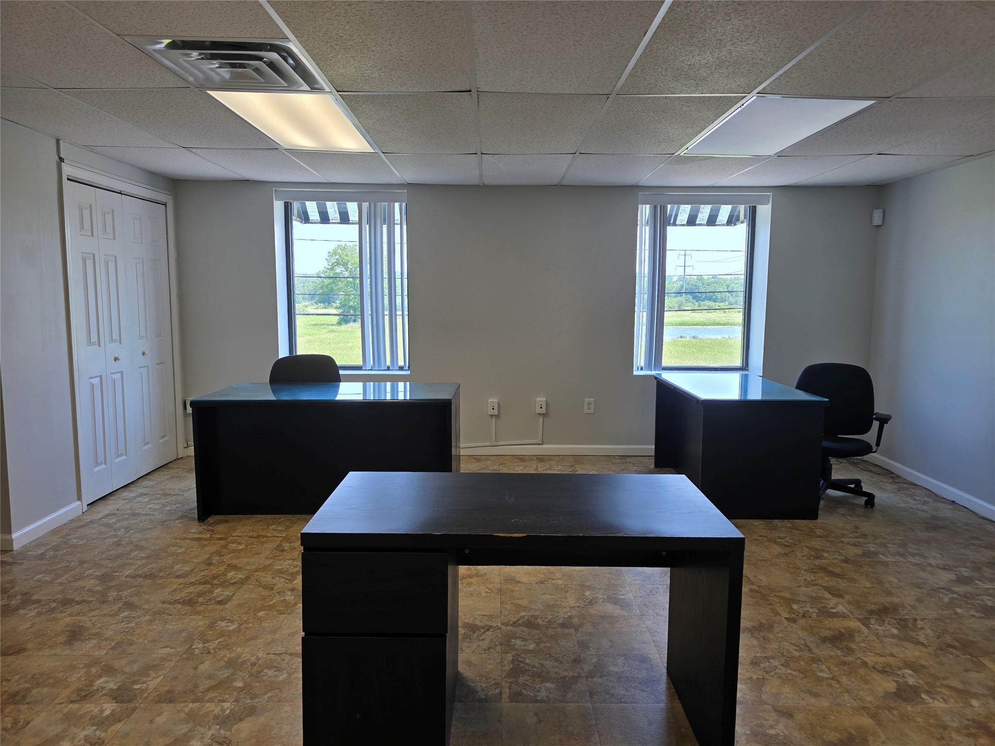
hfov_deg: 73.9
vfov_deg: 58.9
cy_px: 373
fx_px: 661
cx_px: 498
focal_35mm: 23
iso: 20
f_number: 1.7
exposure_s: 1/120
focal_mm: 6.3
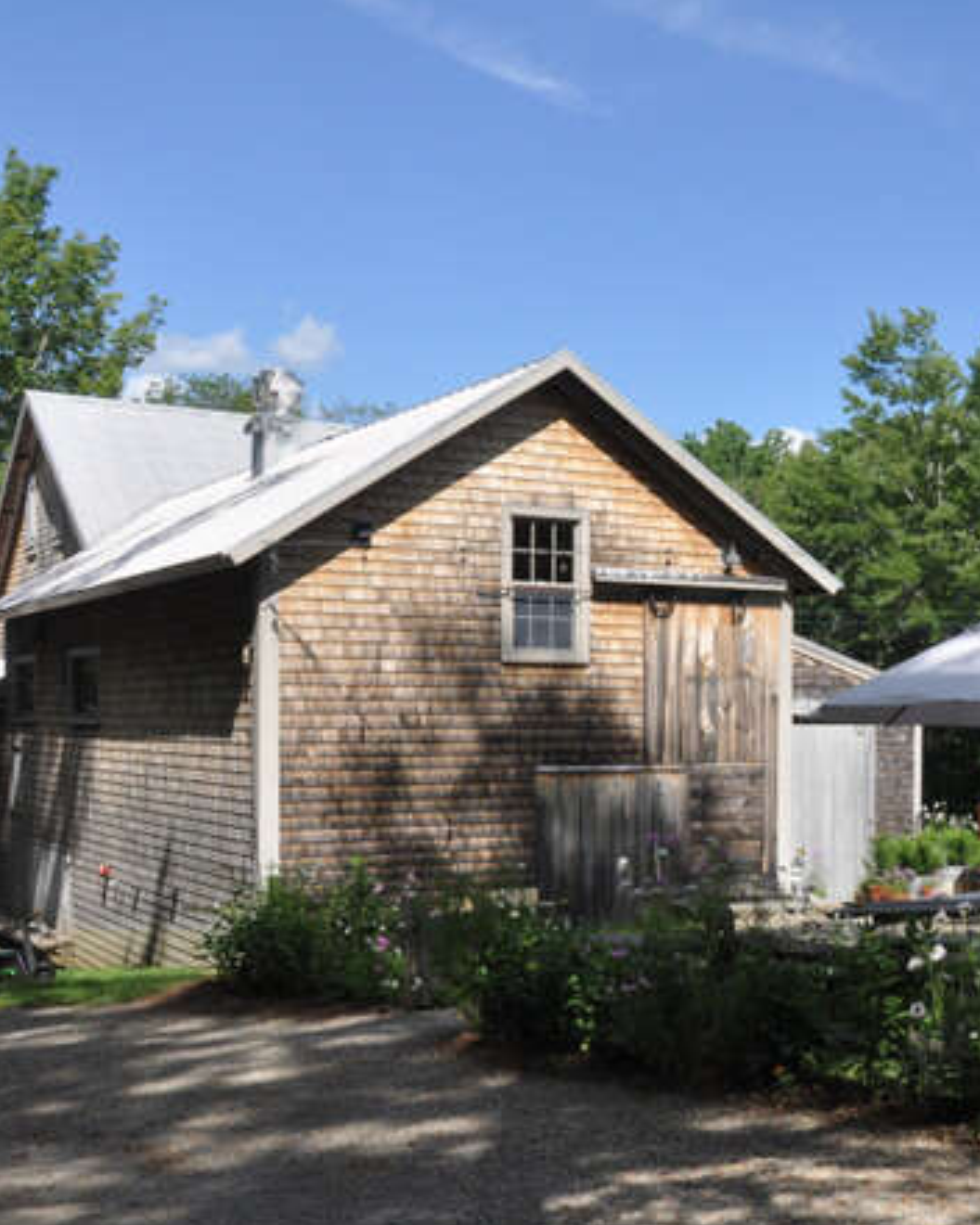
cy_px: 711
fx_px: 1668
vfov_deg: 40.2
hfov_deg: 31.3
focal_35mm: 46
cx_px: 880
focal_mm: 18
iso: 400
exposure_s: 1/1000
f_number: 7.1
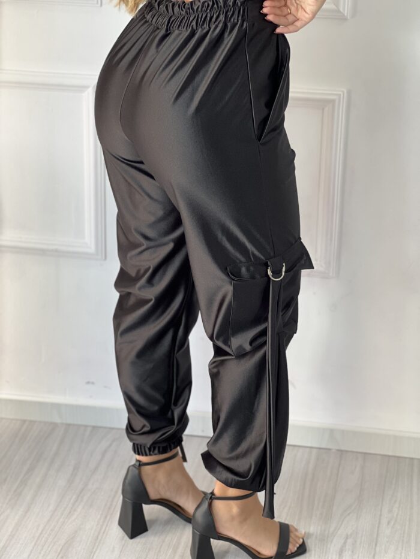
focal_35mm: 77
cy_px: 280
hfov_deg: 19.1
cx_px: 210
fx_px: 1245
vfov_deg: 25.3
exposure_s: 1/120
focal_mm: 9
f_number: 2.8
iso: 100
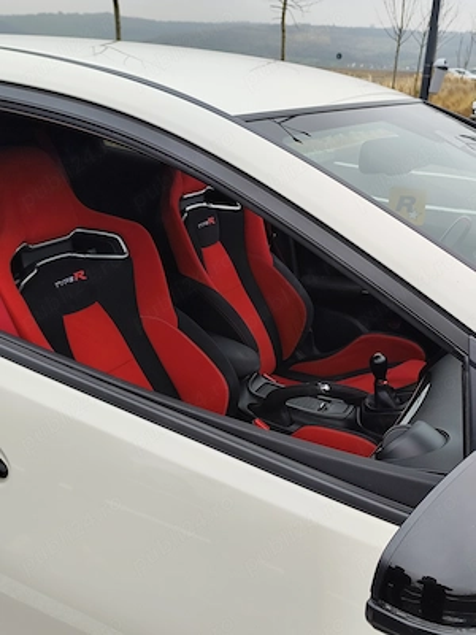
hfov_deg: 40.7
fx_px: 642
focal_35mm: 35
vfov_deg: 52.6
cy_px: 318
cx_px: 238
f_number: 1.65
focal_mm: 6.19
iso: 50
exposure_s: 1/284
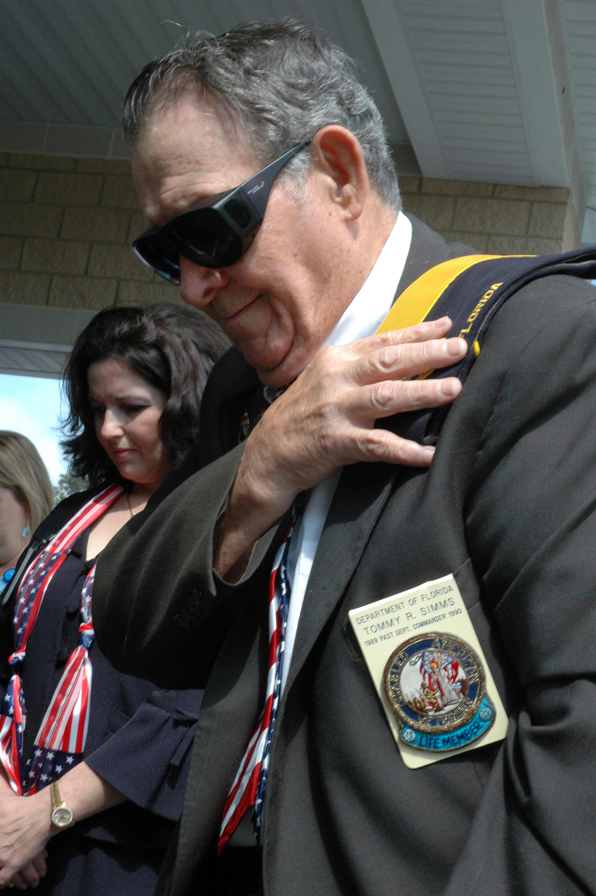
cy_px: 448
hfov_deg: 20.6
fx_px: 1642
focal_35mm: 66
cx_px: 298
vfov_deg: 30.5
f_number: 22
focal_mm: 44
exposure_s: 1/25
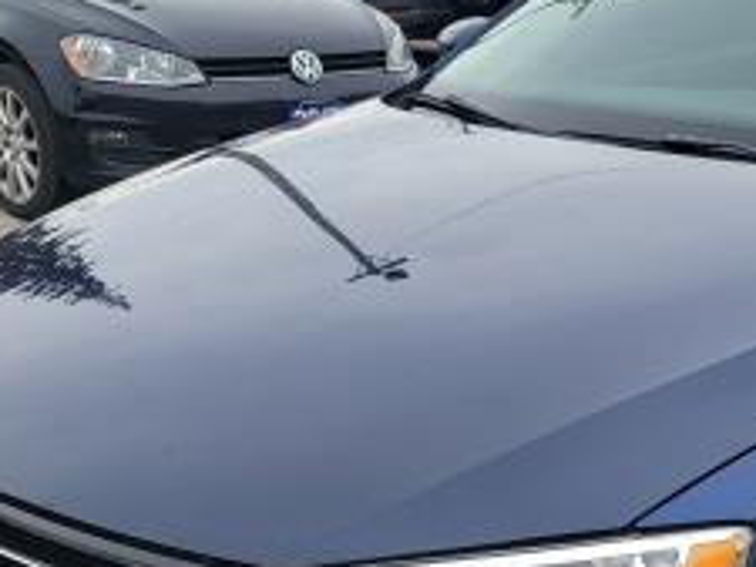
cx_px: 726
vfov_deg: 19.7
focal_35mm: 74
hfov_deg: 25.2
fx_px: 1617
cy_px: 466
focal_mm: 5.4
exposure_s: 1/489
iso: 40
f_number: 1.8
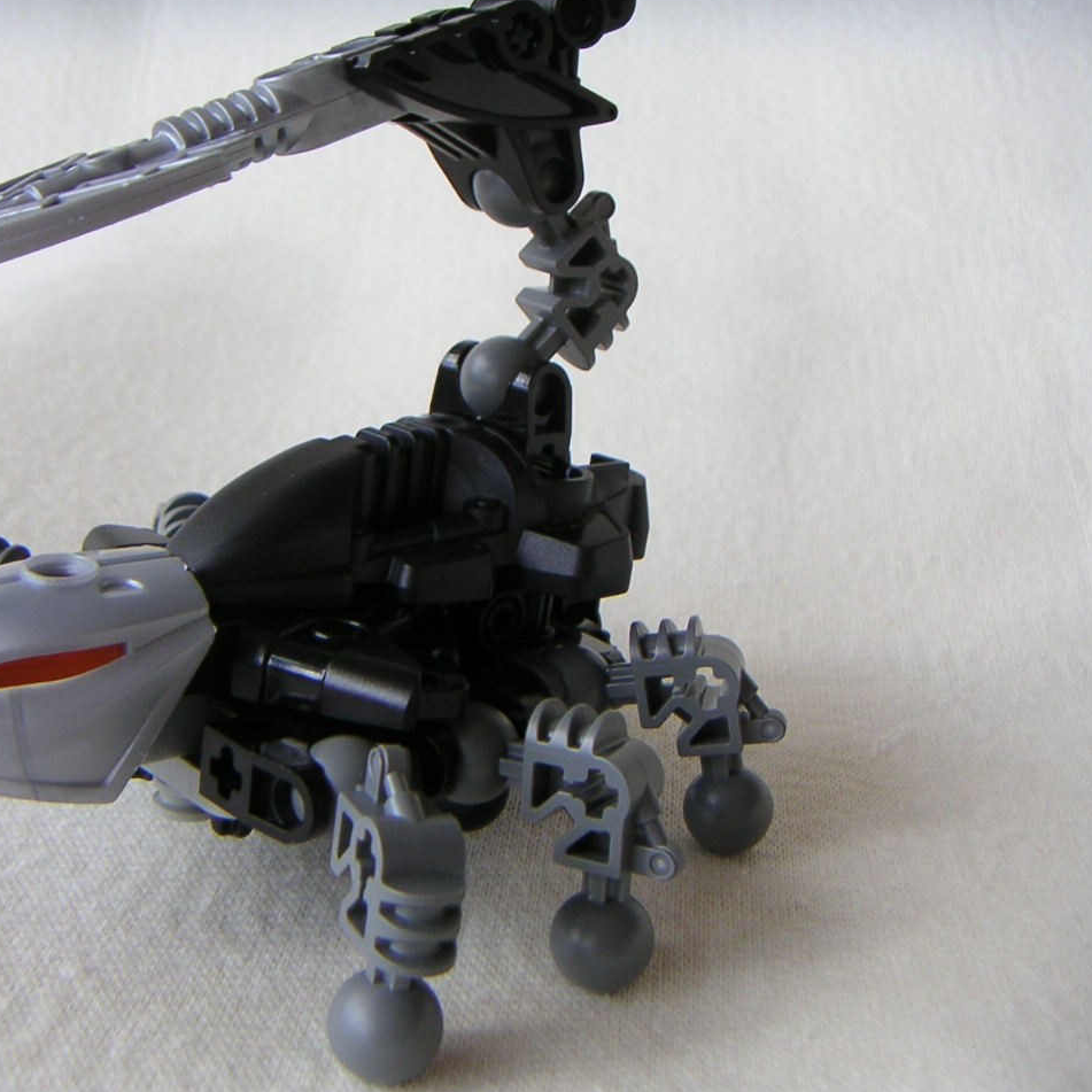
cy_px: 543
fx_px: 1570
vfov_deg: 38.3
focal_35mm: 44
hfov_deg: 38.0
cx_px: 389
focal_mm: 4.8
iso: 64
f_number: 2.8
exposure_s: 1/90
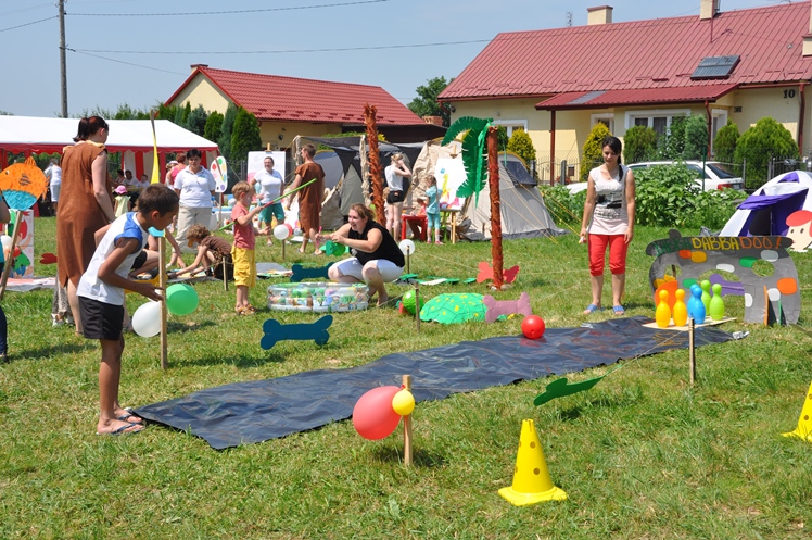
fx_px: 1014
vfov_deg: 29.8
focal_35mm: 45
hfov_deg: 43.6
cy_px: 270
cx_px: 406
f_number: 10
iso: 200
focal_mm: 30
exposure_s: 1/400
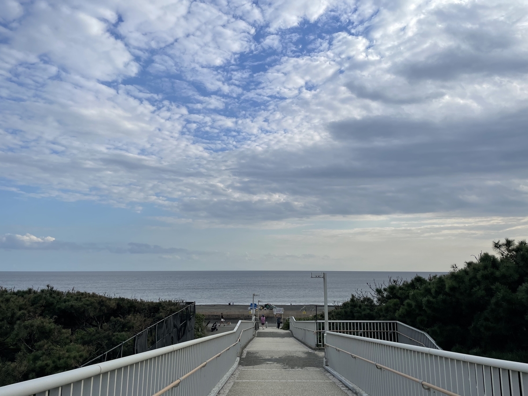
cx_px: 264
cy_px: 198
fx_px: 397
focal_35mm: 26
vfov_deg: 53.1
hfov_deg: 67.3
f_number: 1.6
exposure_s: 1/3401
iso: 32
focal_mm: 4.2
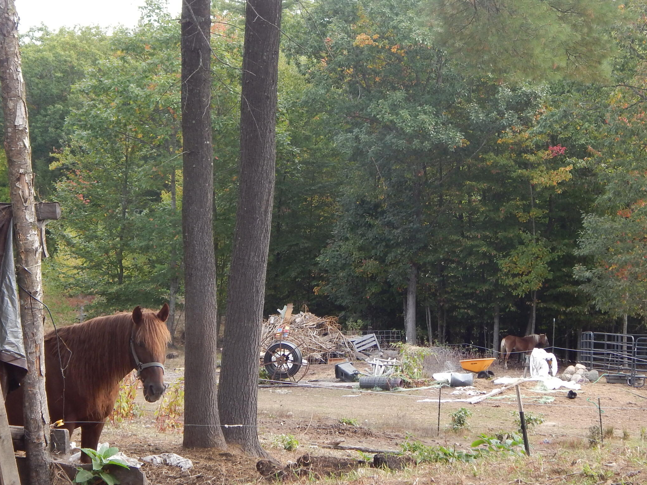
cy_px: 238
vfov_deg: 16.6
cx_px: 353
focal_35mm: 89
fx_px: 1663
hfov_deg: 22.0
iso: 125
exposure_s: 1/125
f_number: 4
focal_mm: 10.9
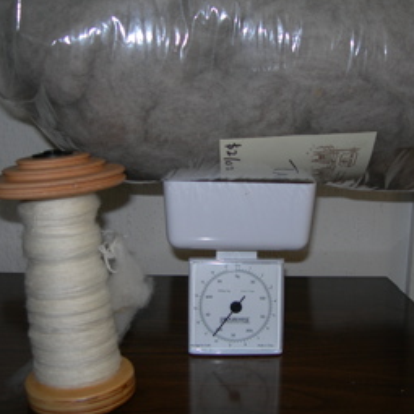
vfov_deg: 36.8
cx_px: 226
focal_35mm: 46
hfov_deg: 36.8
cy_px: 208
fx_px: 622
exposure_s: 1/60.1
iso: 50
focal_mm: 7.8
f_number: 2.8
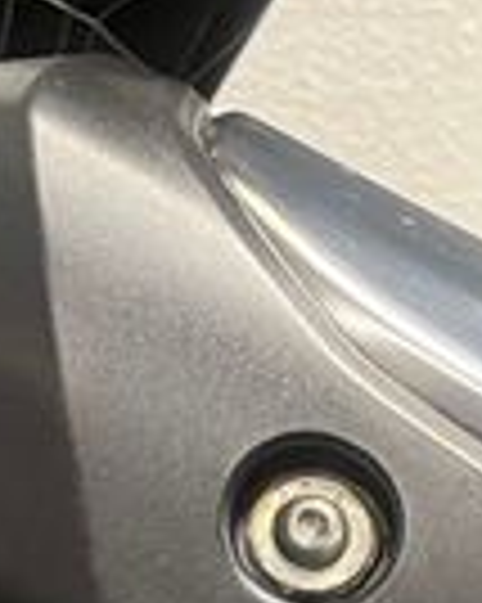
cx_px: 721
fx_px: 2160
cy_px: 1022
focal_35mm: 121
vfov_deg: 14.4
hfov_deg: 12.1
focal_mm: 5.1
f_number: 1.6
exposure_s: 1/33
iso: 500
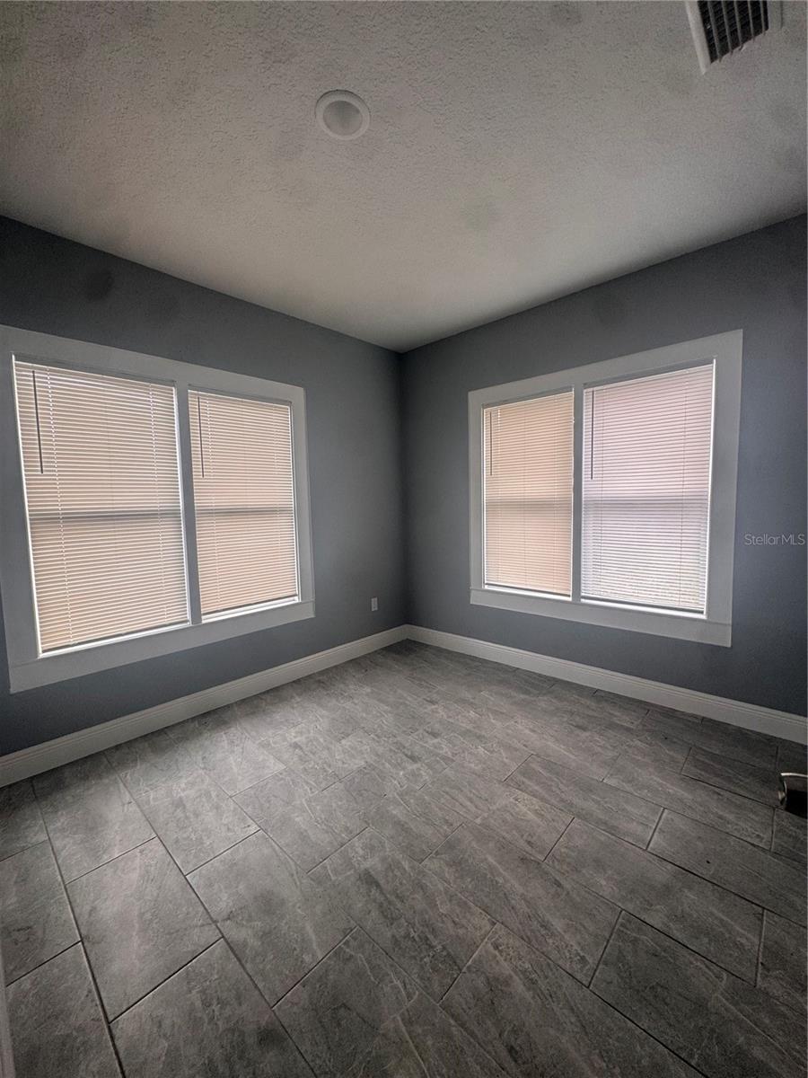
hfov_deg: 85.7
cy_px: 539
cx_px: 404
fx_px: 436
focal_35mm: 14
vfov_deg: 102.1
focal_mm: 2.22
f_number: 2.2
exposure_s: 1/99
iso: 80
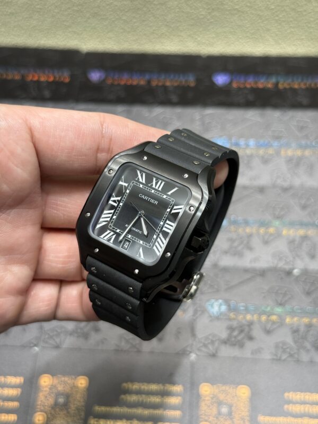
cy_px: 212
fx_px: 588
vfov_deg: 39.7
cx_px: 159
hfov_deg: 30.3
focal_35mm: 48
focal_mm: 6.76
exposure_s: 1/100
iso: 125
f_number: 1.78
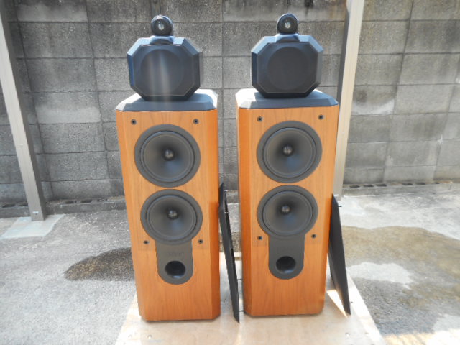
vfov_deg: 54.9
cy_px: 172
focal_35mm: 25
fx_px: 332
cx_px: 230
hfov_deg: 69.4
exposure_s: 1/60
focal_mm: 4.5
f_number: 3.7
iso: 80
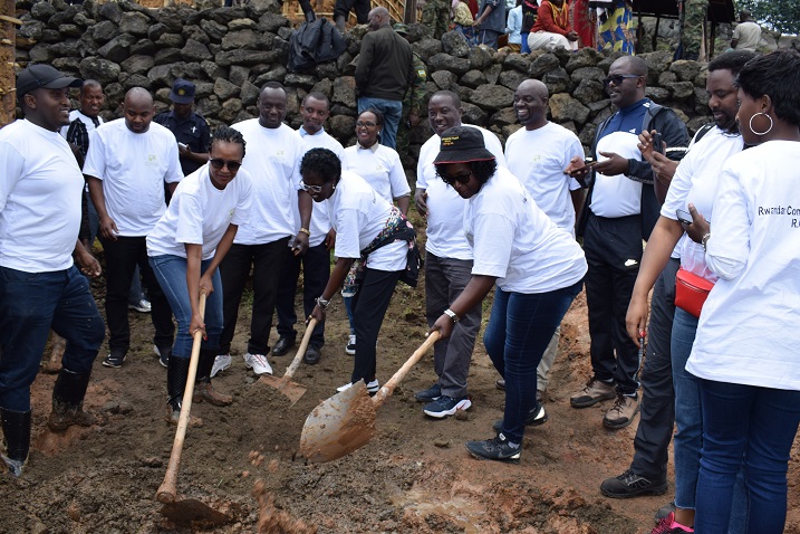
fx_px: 733
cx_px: 400
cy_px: 267
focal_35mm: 33
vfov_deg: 40.0
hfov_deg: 57.2
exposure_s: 1/200
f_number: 8
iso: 100
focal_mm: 22
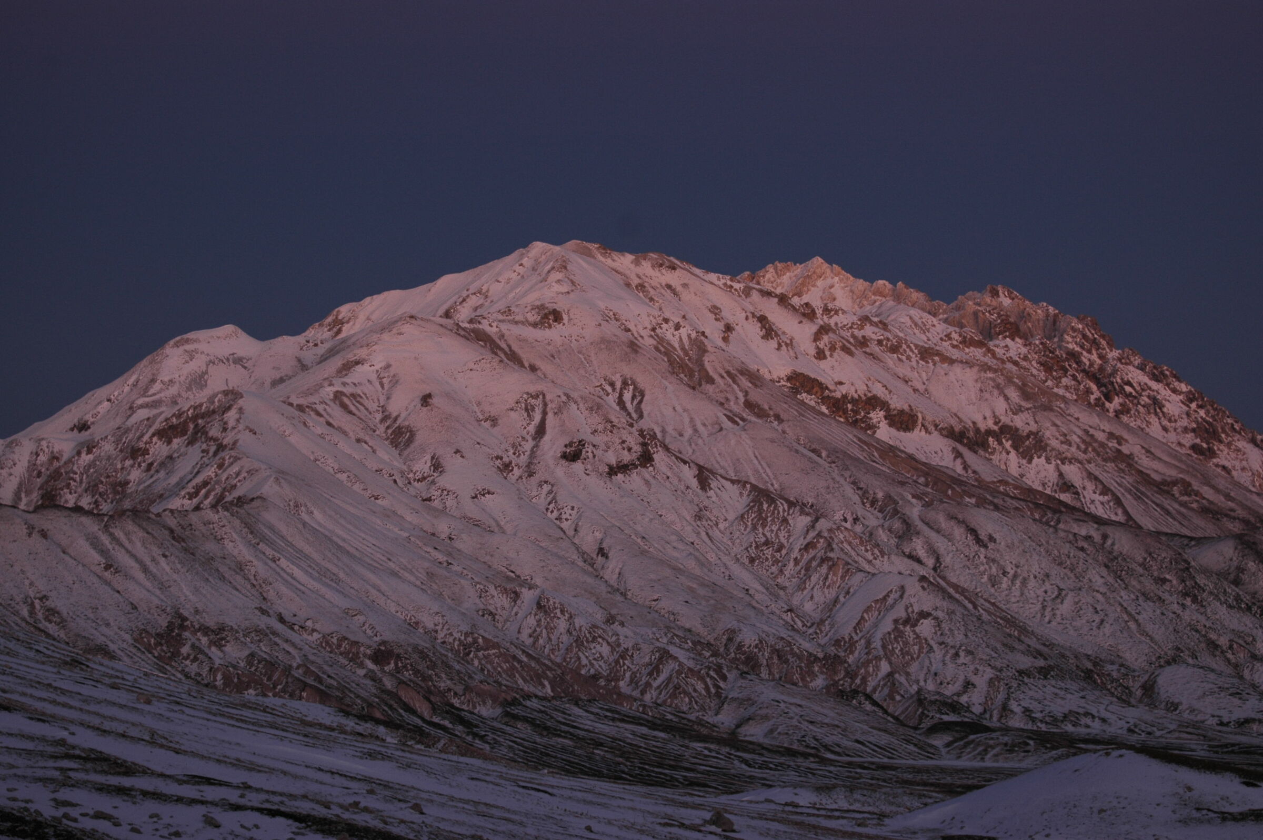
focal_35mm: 105
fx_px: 3681
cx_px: 632
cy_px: 420
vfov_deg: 13.0
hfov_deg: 19.5
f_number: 4.5
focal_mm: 70
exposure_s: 1/30
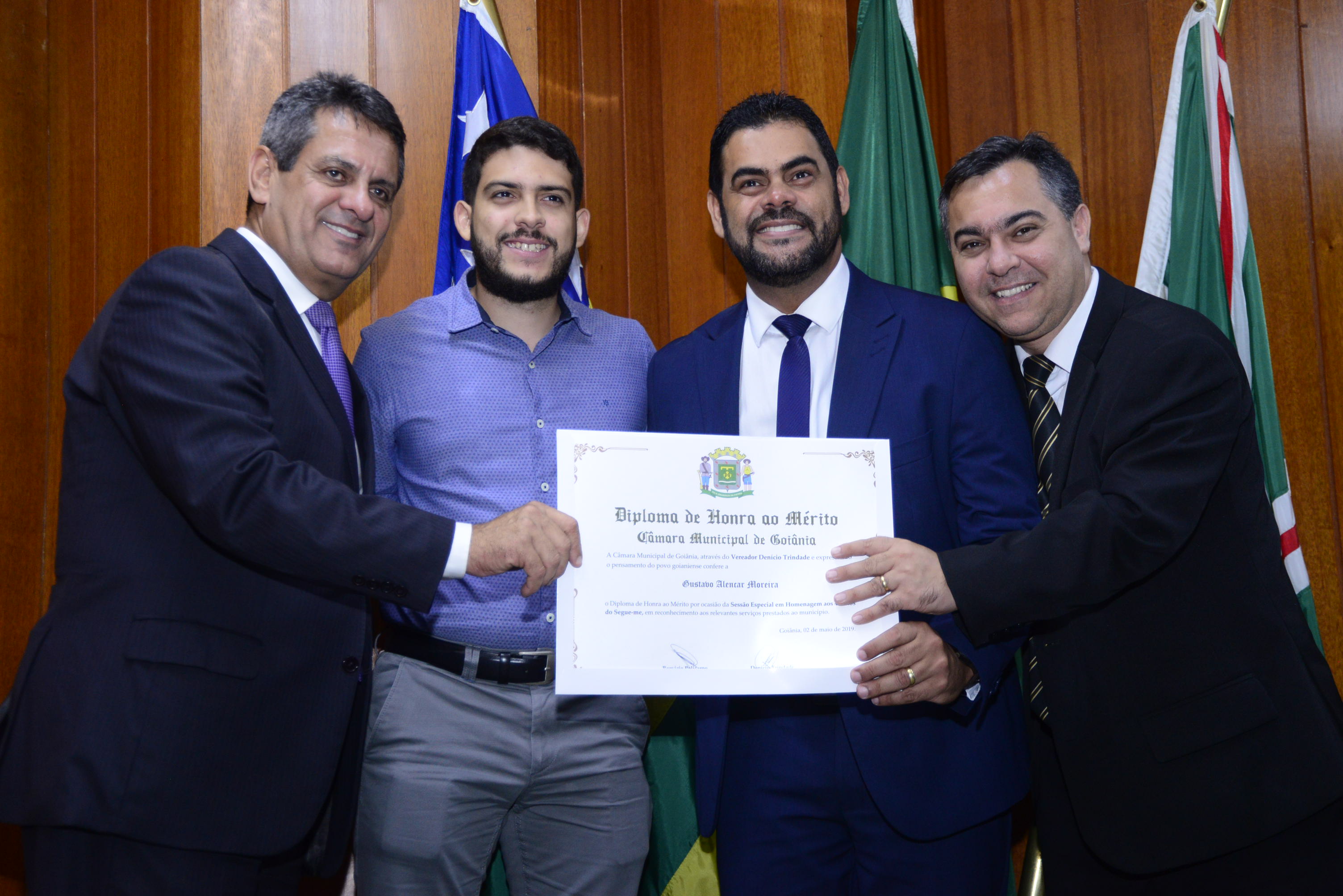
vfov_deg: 24.6
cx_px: 672
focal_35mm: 55
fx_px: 2052
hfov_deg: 36.2
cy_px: 448
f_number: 5
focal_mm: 55
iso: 2500
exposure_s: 1/125
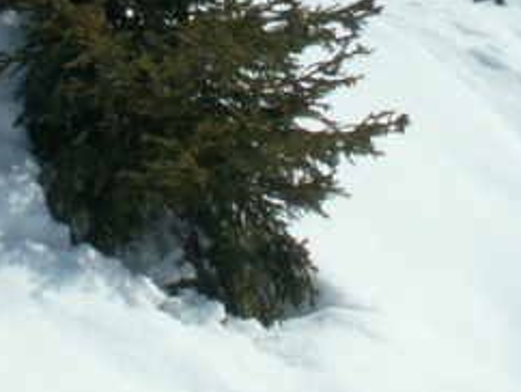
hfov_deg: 13.3
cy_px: -179
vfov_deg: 9.8
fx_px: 2230
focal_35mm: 148
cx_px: 233
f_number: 8
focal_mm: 5.86
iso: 50
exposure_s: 1/400
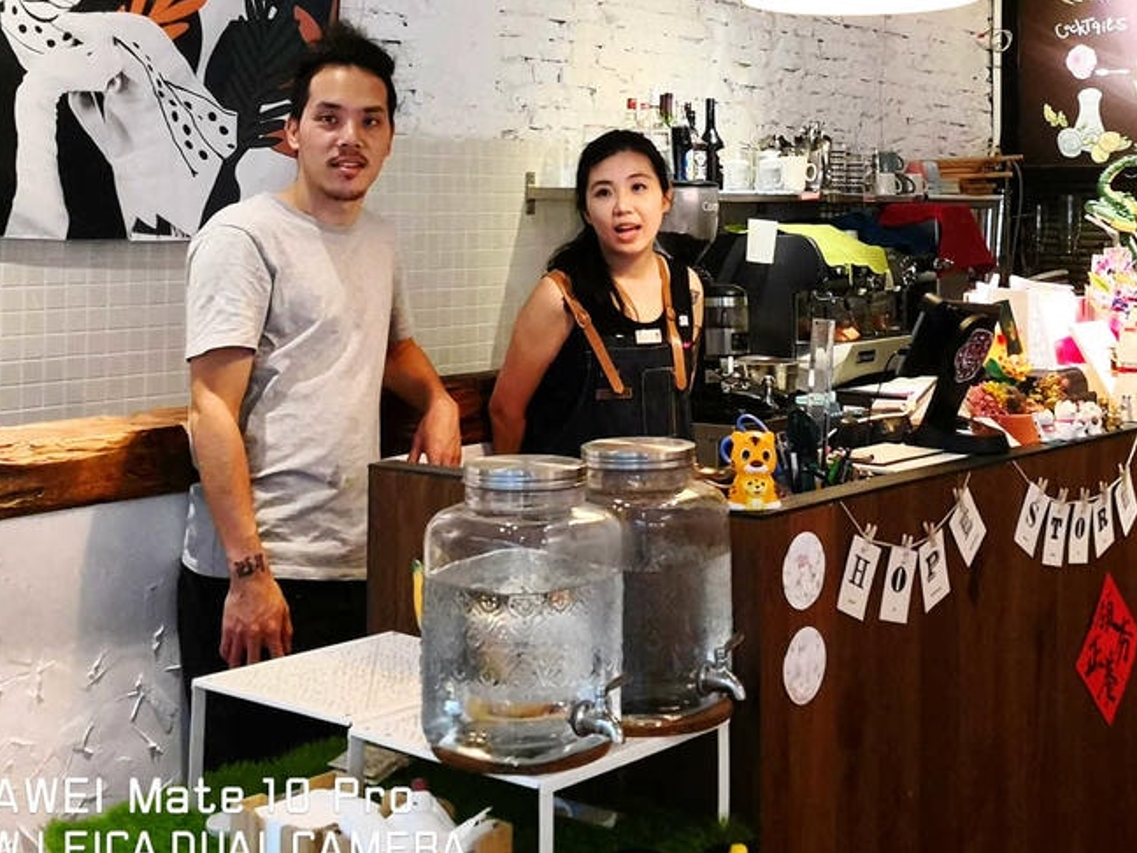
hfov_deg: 37.9
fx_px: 1642
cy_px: 114
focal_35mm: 50
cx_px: 732
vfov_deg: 28.2
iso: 800
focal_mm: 3.95
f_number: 1.6
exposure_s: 1/100
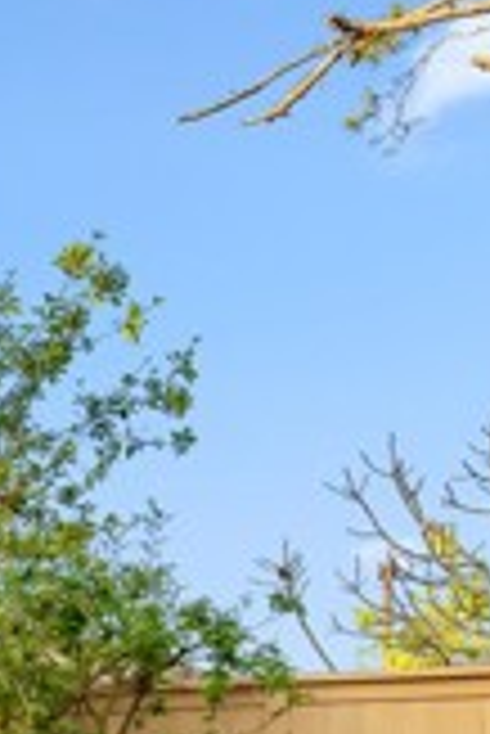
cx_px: -409
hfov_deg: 18.7
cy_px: 817
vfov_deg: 31.8
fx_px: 1120
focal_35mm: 55
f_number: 8
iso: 360
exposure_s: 1/250
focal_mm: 14
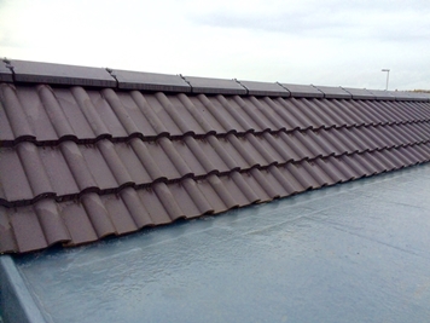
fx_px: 360
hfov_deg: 61.7
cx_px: 215
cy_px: 162
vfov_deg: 48.2
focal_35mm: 29
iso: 32
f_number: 2.2
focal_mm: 4.15
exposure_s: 1/477
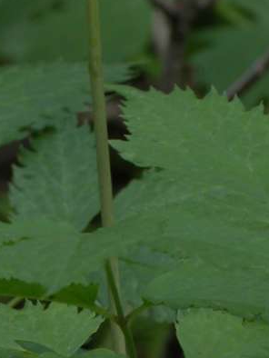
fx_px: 9408
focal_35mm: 909
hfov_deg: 1.6
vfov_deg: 2.2
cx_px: 9
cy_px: -122
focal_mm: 71.2
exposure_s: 1/10.9
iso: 100
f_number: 7.4
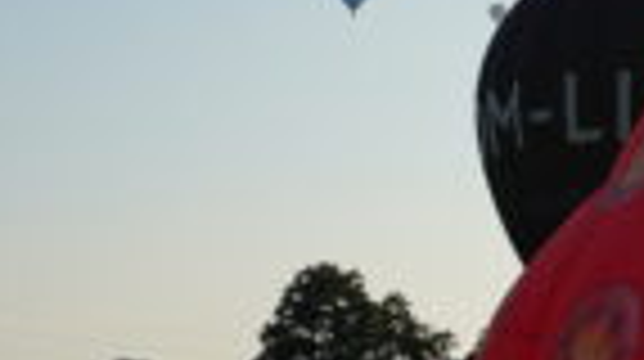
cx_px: 468
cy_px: -63
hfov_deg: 15.2
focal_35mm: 141
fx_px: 2405
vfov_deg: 8.5
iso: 100
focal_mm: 32
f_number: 5.6
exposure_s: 1/800
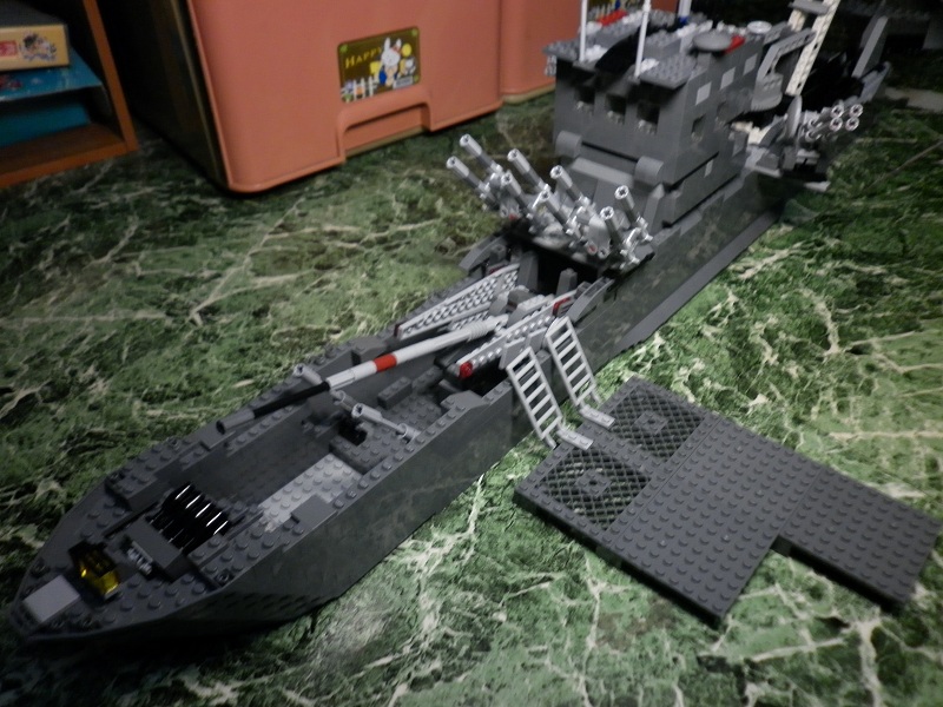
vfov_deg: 49.7
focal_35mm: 28
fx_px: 763
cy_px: 354
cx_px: 472
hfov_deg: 63.4
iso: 200
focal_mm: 5
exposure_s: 1/30
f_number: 2.8
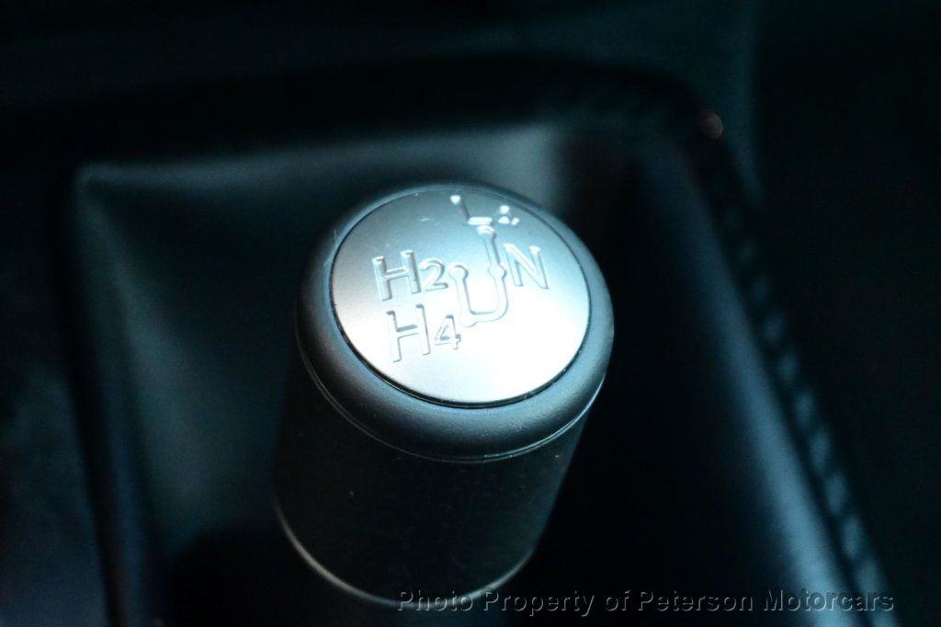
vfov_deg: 19.7
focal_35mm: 69
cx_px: 470
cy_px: 314
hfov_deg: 29.3
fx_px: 1803
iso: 10000
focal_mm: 46
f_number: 6
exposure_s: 1/80
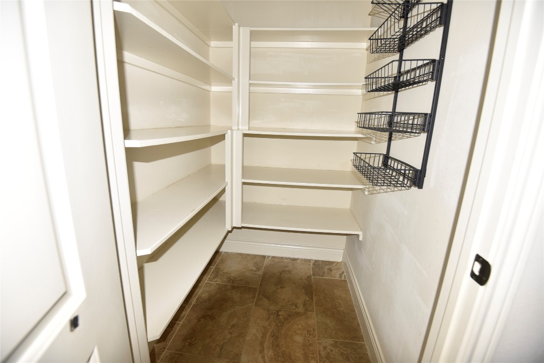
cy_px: 182
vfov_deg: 73.8
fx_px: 242
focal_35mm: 16
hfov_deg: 96.7
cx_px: 272
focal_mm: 16
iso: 100
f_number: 4
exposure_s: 1/60
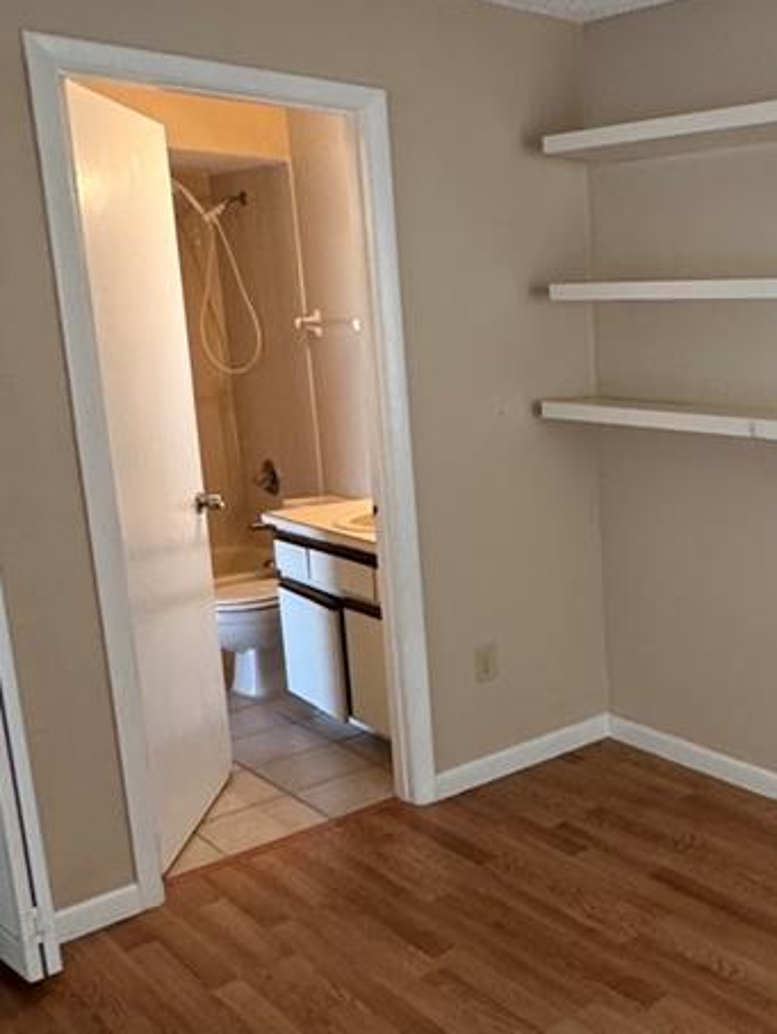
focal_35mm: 37
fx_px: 1106
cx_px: 843
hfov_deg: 33.9
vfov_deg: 50.1
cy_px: 524
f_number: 2.2
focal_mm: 2.22
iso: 320
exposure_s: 1/60
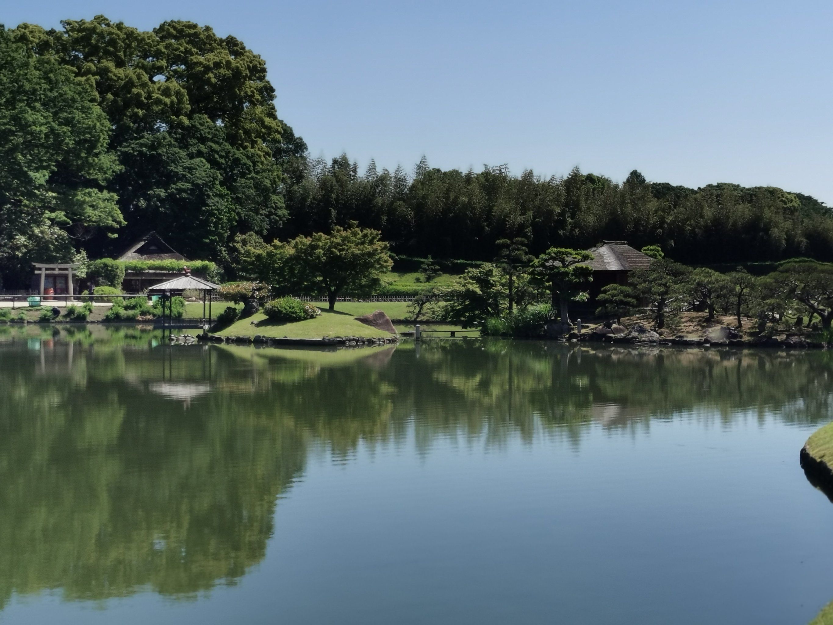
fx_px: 1299
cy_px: 312
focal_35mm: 54
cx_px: 416
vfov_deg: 27.0
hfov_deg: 35.5
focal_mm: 5.56
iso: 50
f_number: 4
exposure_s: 1/10000
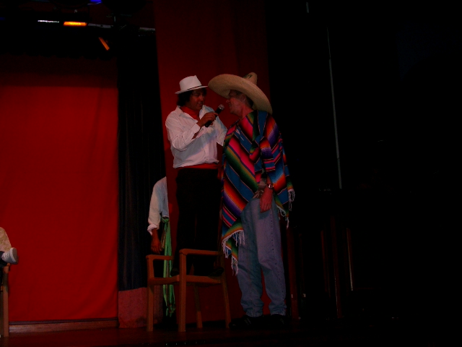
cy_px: 174
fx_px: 667
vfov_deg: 29.1
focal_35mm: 50
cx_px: 231
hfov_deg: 38.2
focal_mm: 10.2
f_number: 3
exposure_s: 1/60
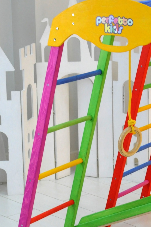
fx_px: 802
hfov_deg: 10.6
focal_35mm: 127
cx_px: 171
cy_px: 155
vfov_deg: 16.1
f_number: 5.6
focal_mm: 30
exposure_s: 1/50
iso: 1000
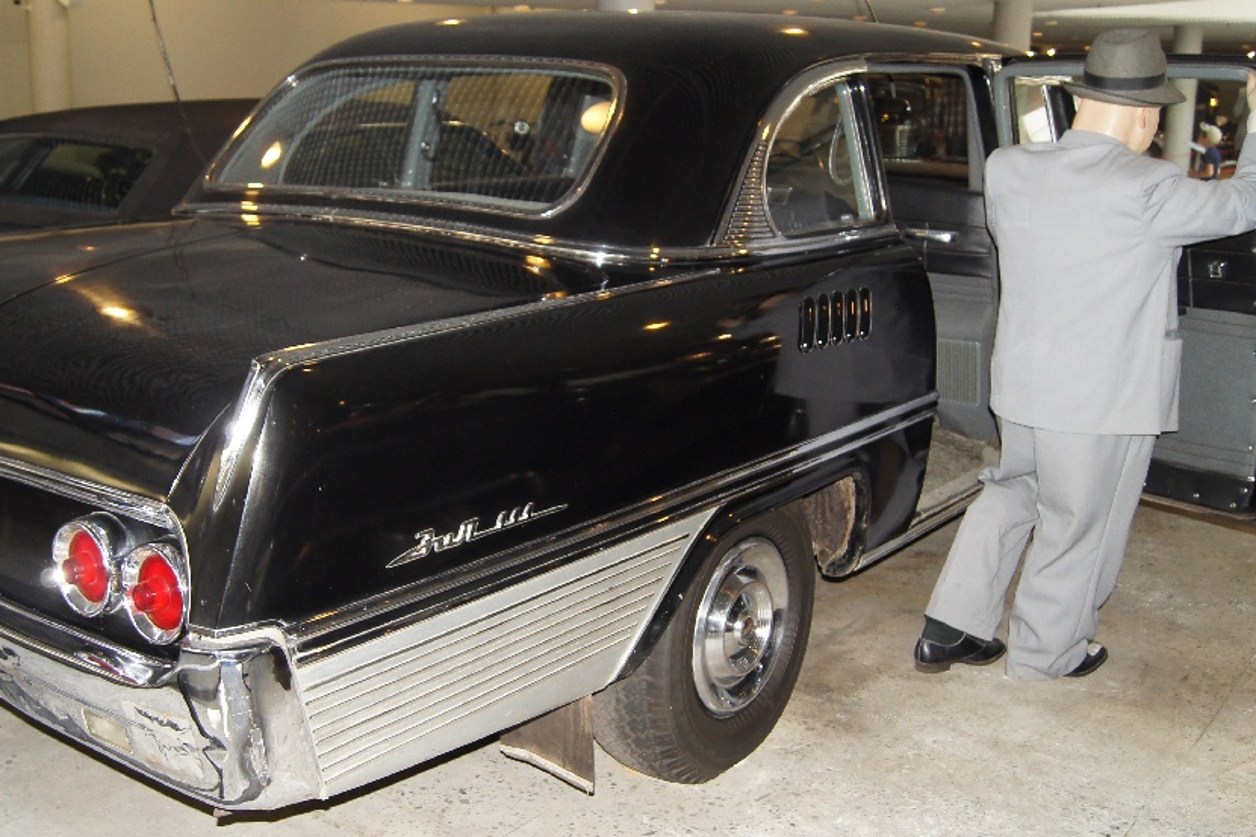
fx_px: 1360
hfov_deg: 49.4
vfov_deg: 34.2
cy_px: 421
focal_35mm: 39
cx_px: 551
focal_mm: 18
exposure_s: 1/125
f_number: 3.5
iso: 400
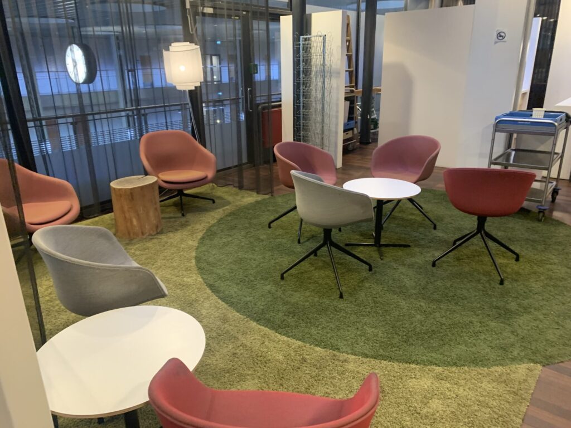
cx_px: 286
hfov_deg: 67.3
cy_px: 214
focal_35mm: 26
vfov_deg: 53.1
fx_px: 429
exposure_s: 1/33
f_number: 1.8
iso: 320
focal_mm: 4.25
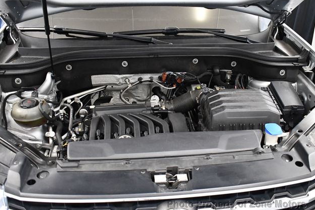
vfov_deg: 36.0
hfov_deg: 51.9
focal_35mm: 37
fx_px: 324
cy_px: 106
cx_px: 161
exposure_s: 1/100
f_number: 3.5
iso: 3200
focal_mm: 18
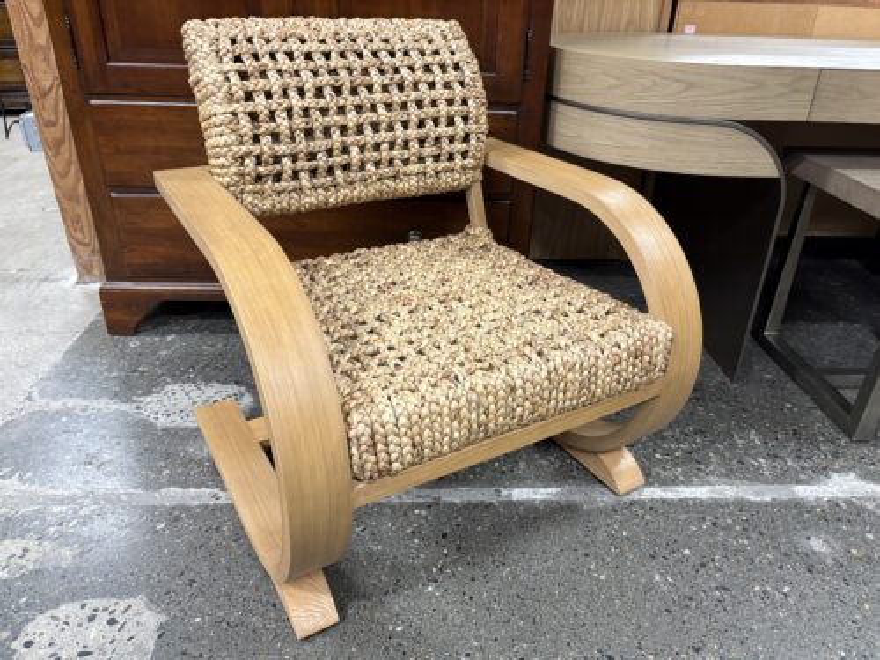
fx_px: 661
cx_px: 440
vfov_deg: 53.1
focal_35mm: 26
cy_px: 330
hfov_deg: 67.3
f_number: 1.6
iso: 250
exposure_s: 1/60
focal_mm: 5.96
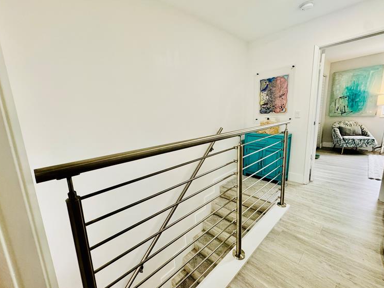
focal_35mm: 15
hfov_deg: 98.1
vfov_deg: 81.7
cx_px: 182
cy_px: 145
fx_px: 166
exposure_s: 1/120
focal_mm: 2.22
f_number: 2.2
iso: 320
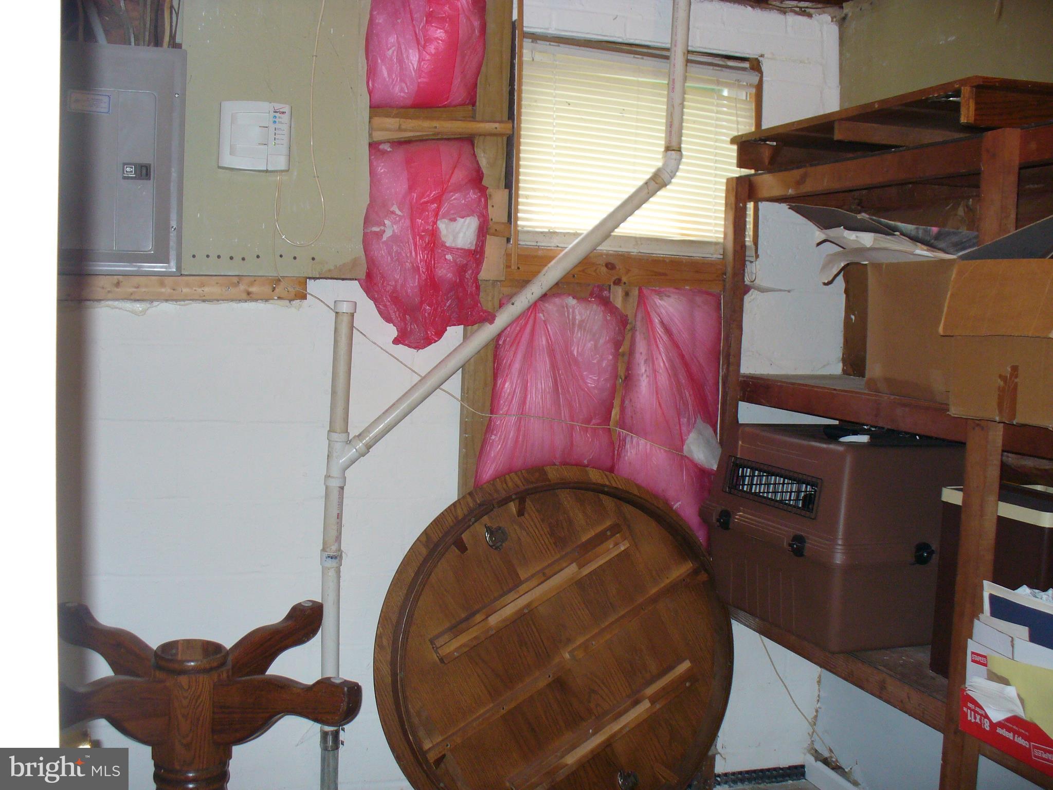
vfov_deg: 38.7
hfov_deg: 50.1
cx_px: 526
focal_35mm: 37
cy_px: 395
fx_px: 1126
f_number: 2.8
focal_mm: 6.1
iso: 125
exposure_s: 1/30
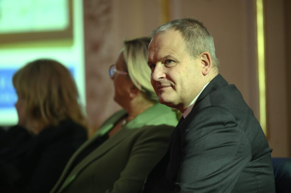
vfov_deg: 6.9
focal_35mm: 200
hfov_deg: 10.3
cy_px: 96
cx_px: 146
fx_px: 1616
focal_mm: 200
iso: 3200
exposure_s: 1/250
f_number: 2.8
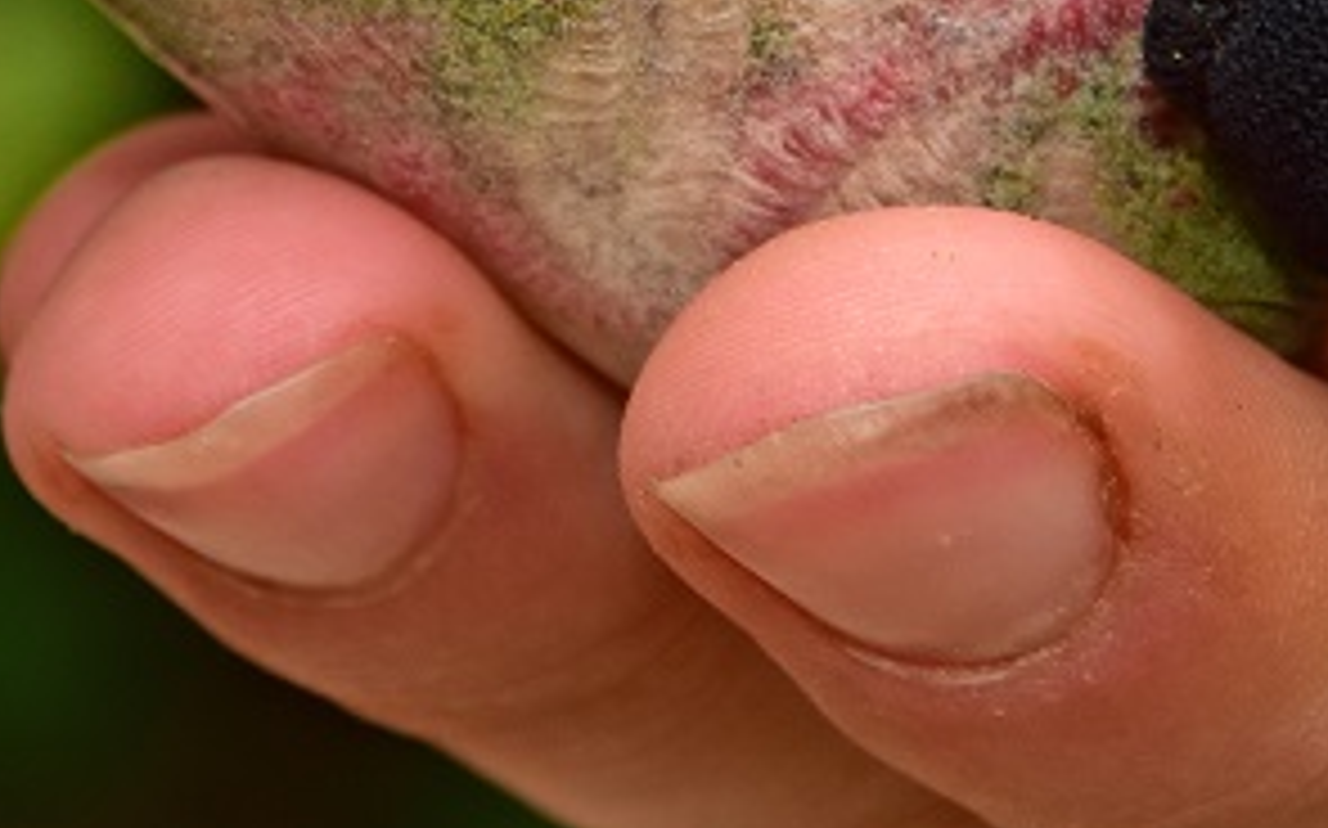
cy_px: -270
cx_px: 378
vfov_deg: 2.4
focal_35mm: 544
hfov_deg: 3.9
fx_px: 19667
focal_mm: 105
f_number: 8
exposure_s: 1/250
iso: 400
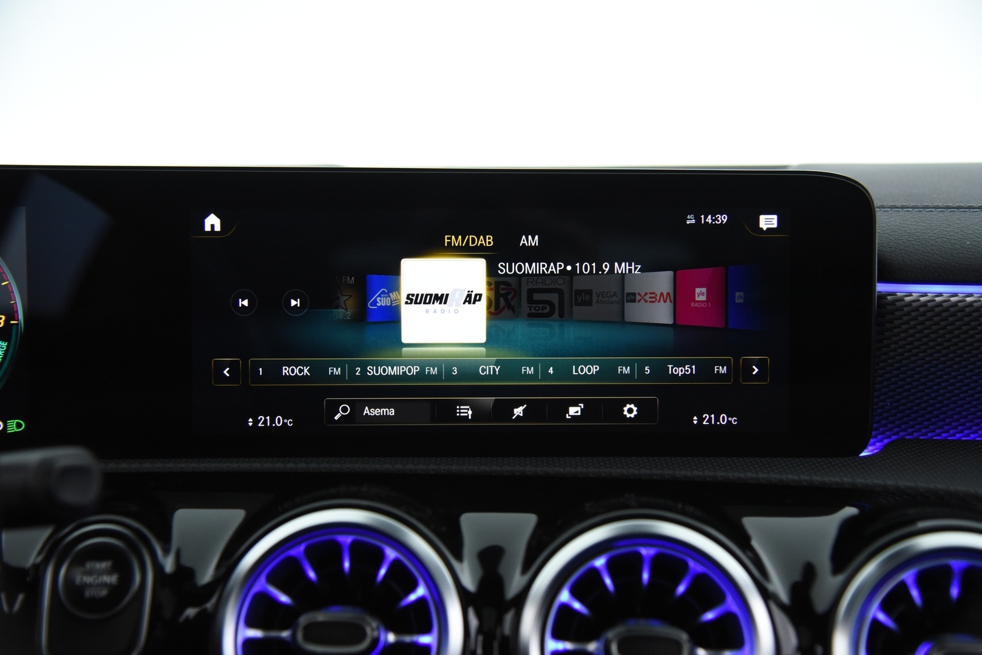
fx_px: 1310
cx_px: 491
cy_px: 328
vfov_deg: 28.1
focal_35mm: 48
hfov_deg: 41.1
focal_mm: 48
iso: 4000
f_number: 4
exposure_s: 1/50
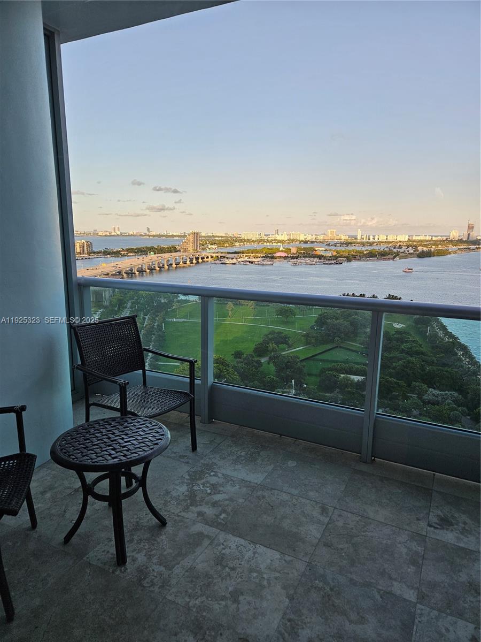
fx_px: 426
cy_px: 321
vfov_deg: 73.9
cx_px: 240
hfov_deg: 58.9
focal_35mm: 23
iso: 25
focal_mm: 5.4
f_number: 1.8
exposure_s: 1/298
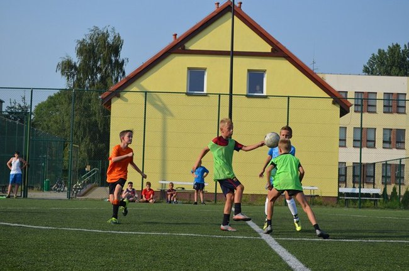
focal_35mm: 72
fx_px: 817
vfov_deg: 18.9
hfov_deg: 28.1
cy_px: 136
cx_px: 204
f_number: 6.3
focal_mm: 48
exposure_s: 1/1600
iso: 400
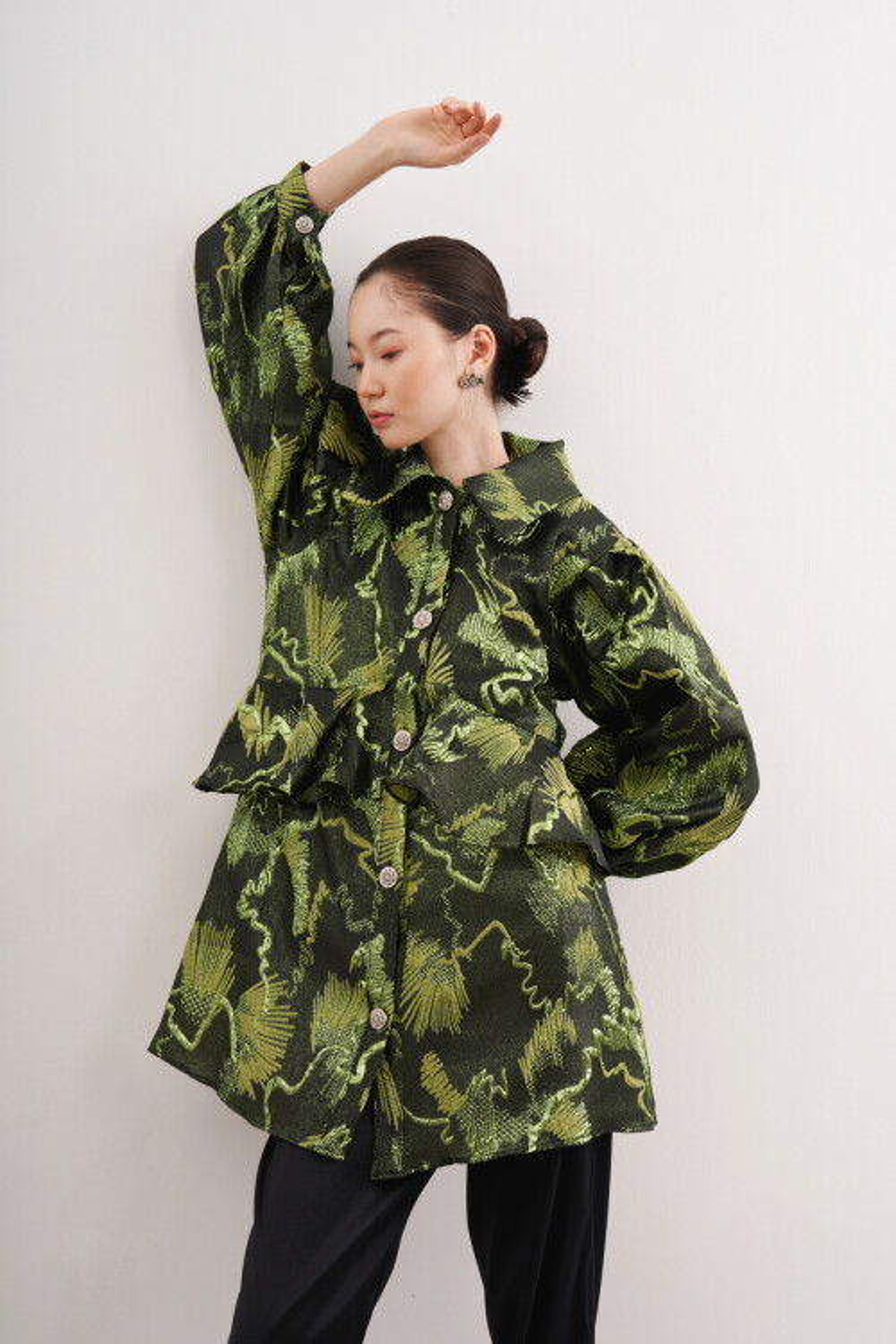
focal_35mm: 67
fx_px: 2501
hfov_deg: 20.3
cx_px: 448
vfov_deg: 30.1
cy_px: 672
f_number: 11
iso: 400
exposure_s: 1/160
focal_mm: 67
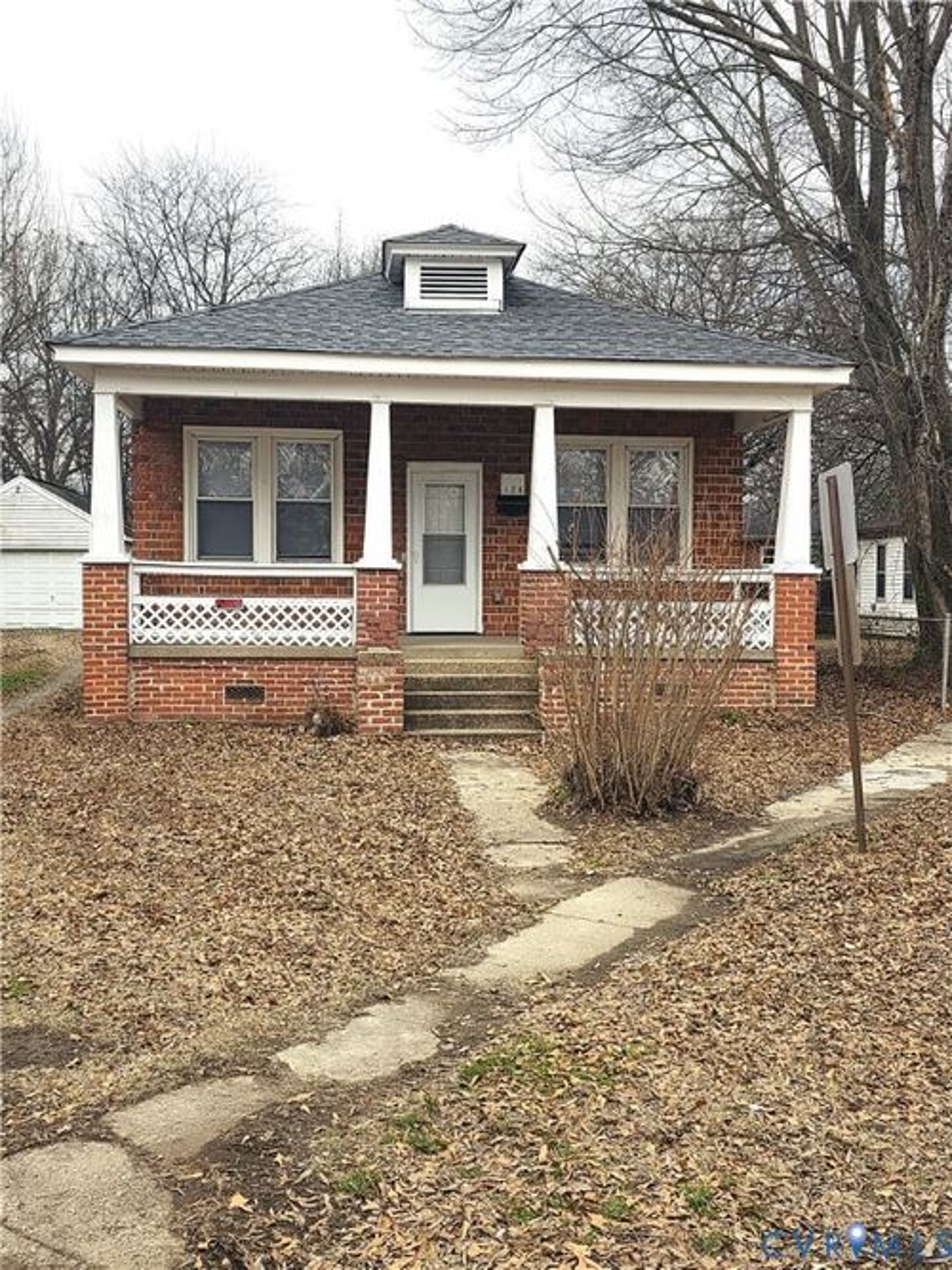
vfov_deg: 52.6
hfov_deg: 40.7
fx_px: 1284
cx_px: 476
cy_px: 635
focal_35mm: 35
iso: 40
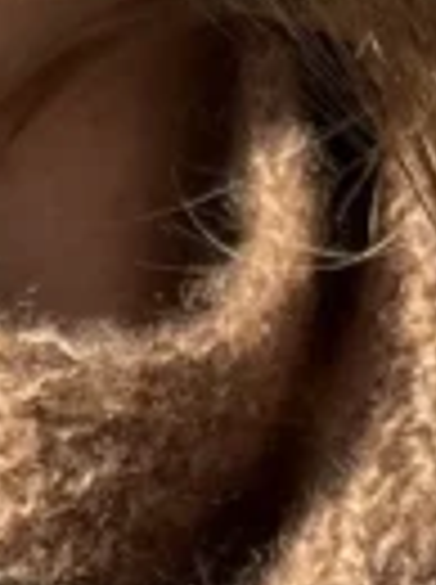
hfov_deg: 8.1
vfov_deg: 10.3
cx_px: -9
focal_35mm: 182
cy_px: 1037
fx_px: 3067
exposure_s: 1/1536
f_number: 1.6
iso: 50
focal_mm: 5.1
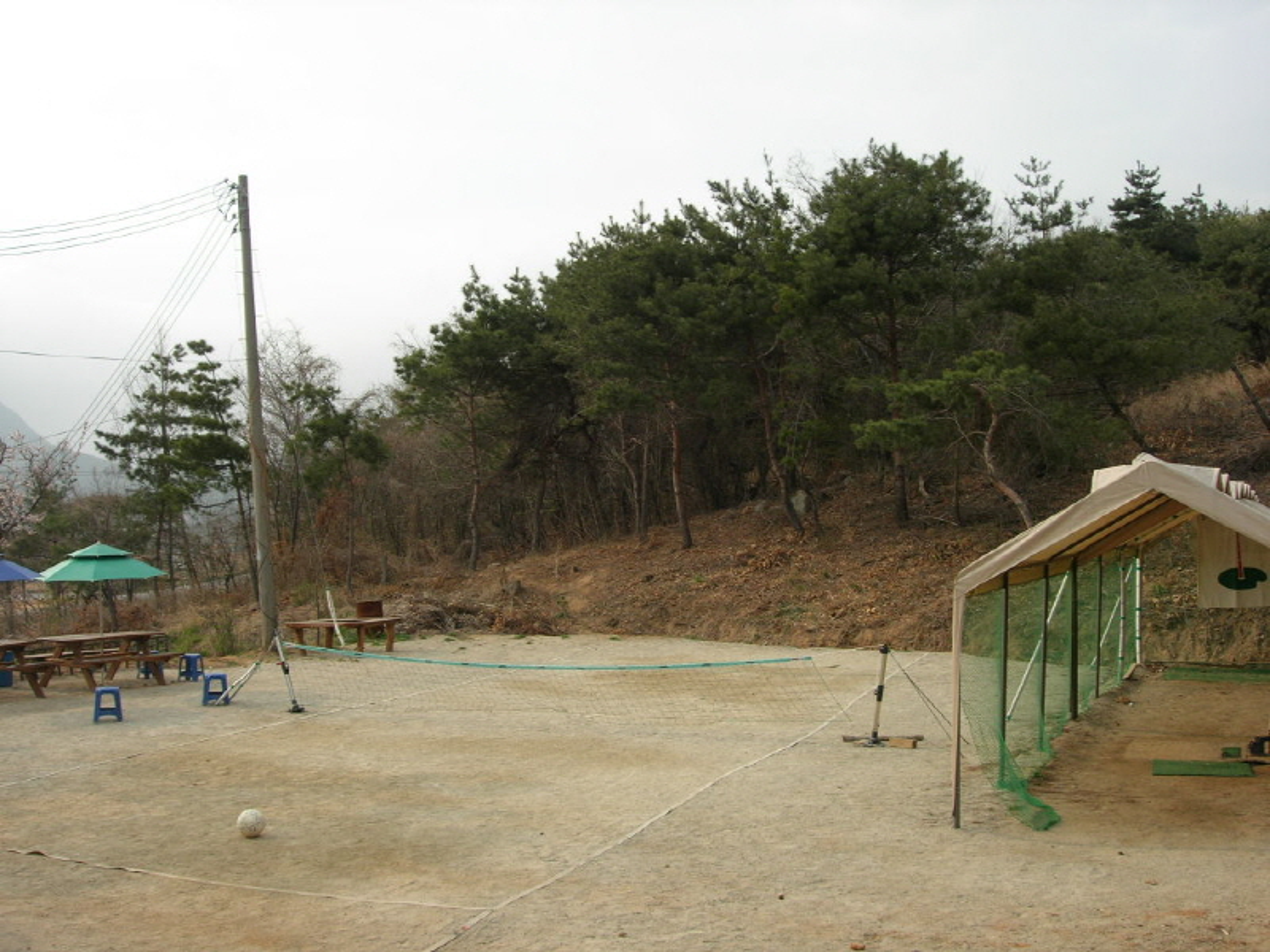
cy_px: 476
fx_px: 1394
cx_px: 635
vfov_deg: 37.7
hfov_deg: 49.0
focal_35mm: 38
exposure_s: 1/310
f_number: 4.8
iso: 64
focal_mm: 7.8
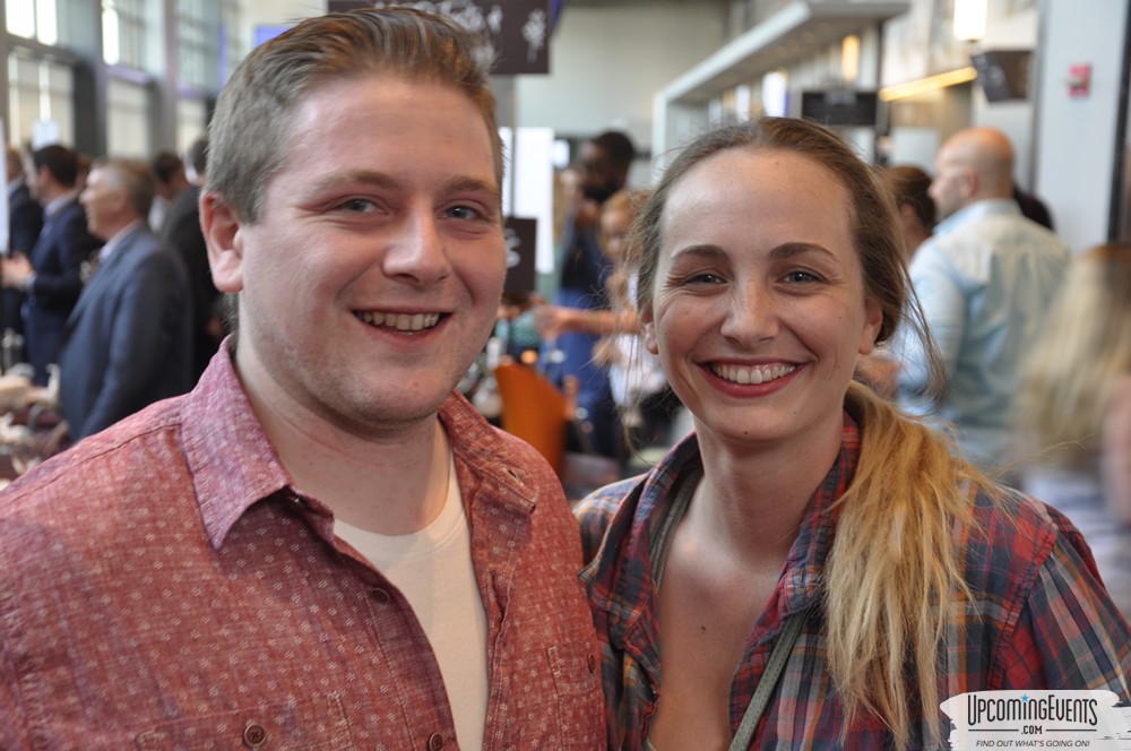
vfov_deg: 20.1
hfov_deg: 29.9
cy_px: 376
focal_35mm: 68
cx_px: 566
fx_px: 2118
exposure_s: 1/15
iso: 400
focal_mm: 45
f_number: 4.8
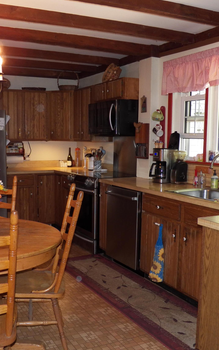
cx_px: 93
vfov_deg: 49.3
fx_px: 382
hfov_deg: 31.9
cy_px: 176
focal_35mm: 40
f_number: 2.8
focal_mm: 4.9
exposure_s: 1/30
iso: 125
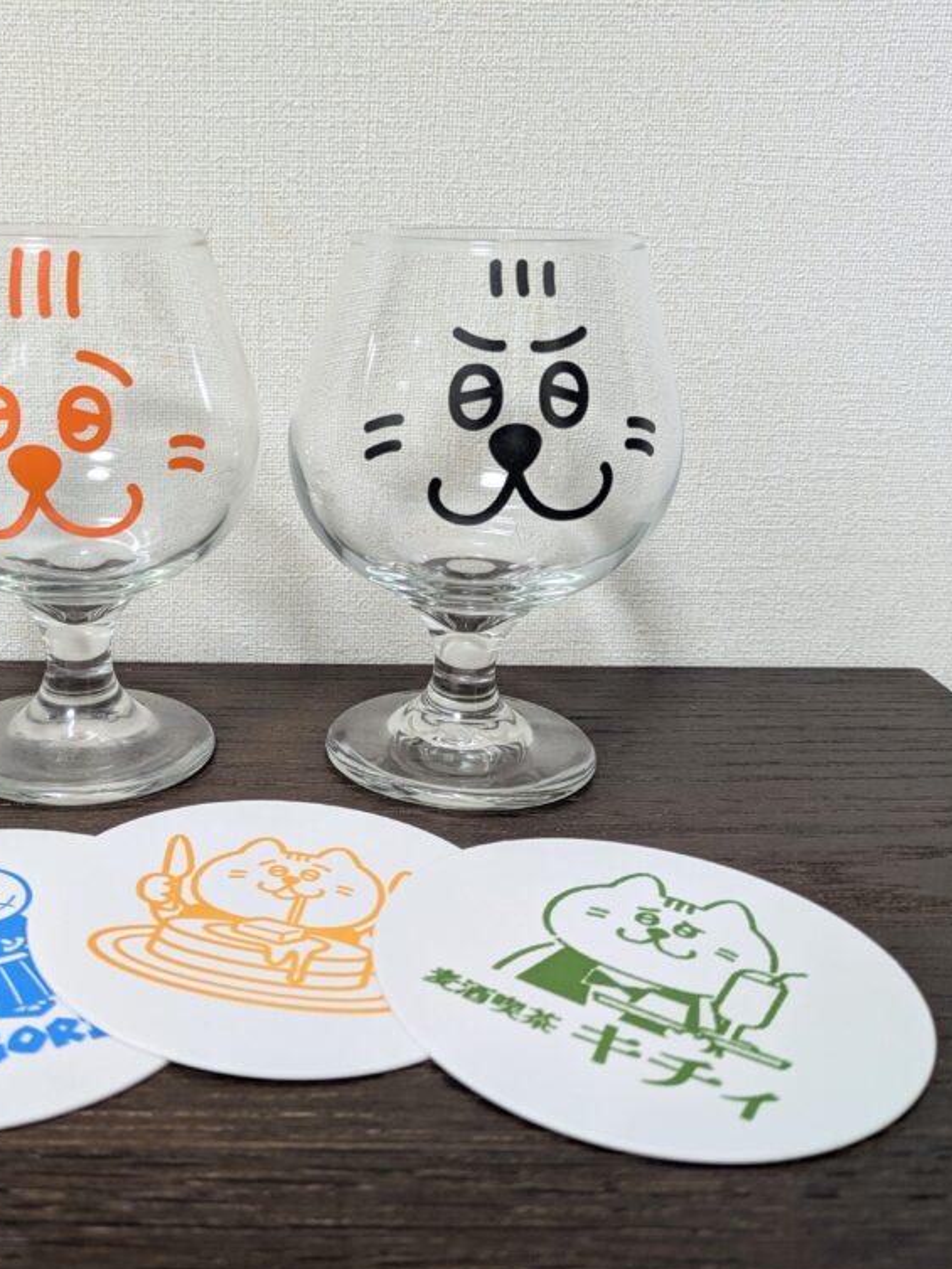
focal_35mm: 34
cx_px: 244
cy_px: 645
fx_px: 1246
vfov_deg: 53.9
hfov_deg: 40.7
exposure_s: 1/24
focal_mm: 5.43
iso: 134
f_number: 1.89
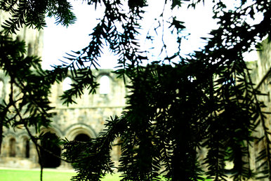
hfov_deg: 44.9
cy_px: 90
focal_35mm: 44
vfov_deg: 30.9
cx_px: 136
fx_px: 328
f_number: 5
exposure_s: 1/100
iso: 200
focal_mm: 29
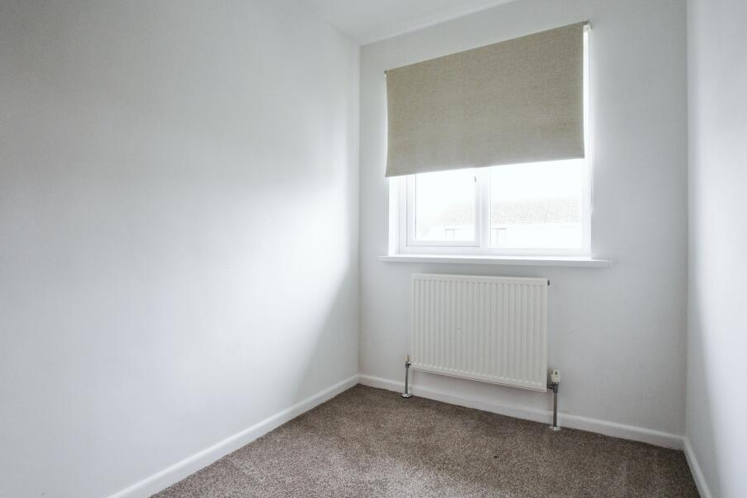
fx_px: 374
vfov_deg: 67.4
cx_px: 396
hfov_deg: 89.9
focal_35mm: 18
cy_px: 242
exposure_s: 1/25
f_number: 9
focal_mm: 16
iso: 2000
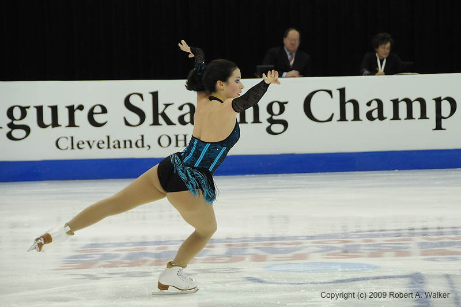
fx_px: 2304
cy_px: 154
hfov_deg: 11.4
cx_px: 230
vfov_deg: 7.6
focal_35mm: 180
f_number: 5.6
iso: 3200
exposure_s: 1/800
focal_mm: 120
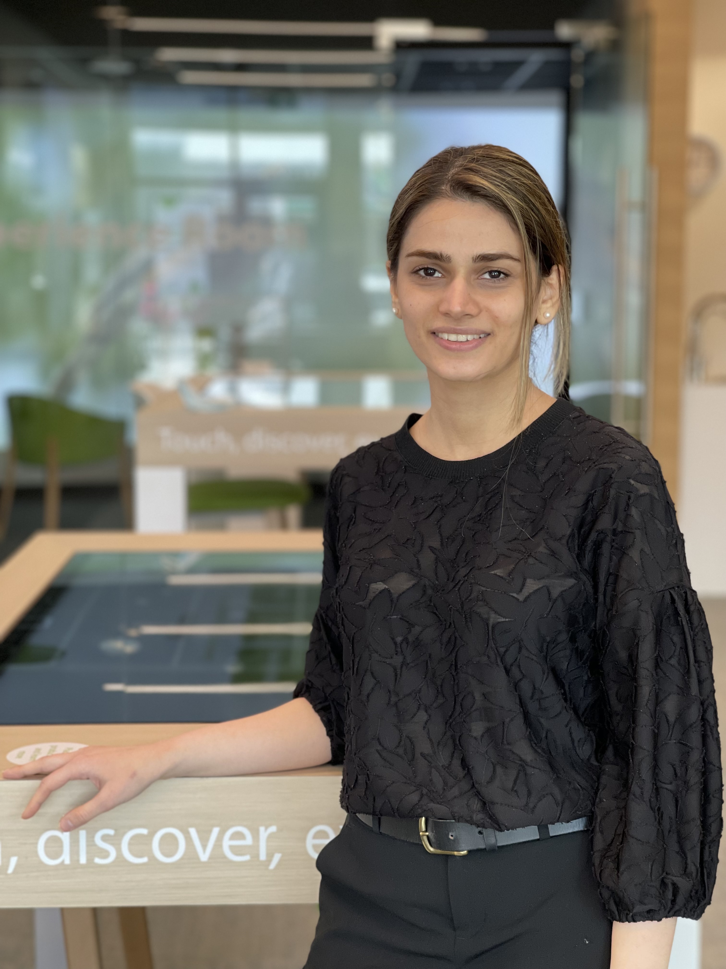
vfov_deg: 30.3
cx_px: 363
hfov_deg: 22.9
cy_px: 484
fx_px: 1790
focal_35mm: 64
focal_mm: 7.5
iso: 160
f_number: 2.2
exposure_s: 1/120
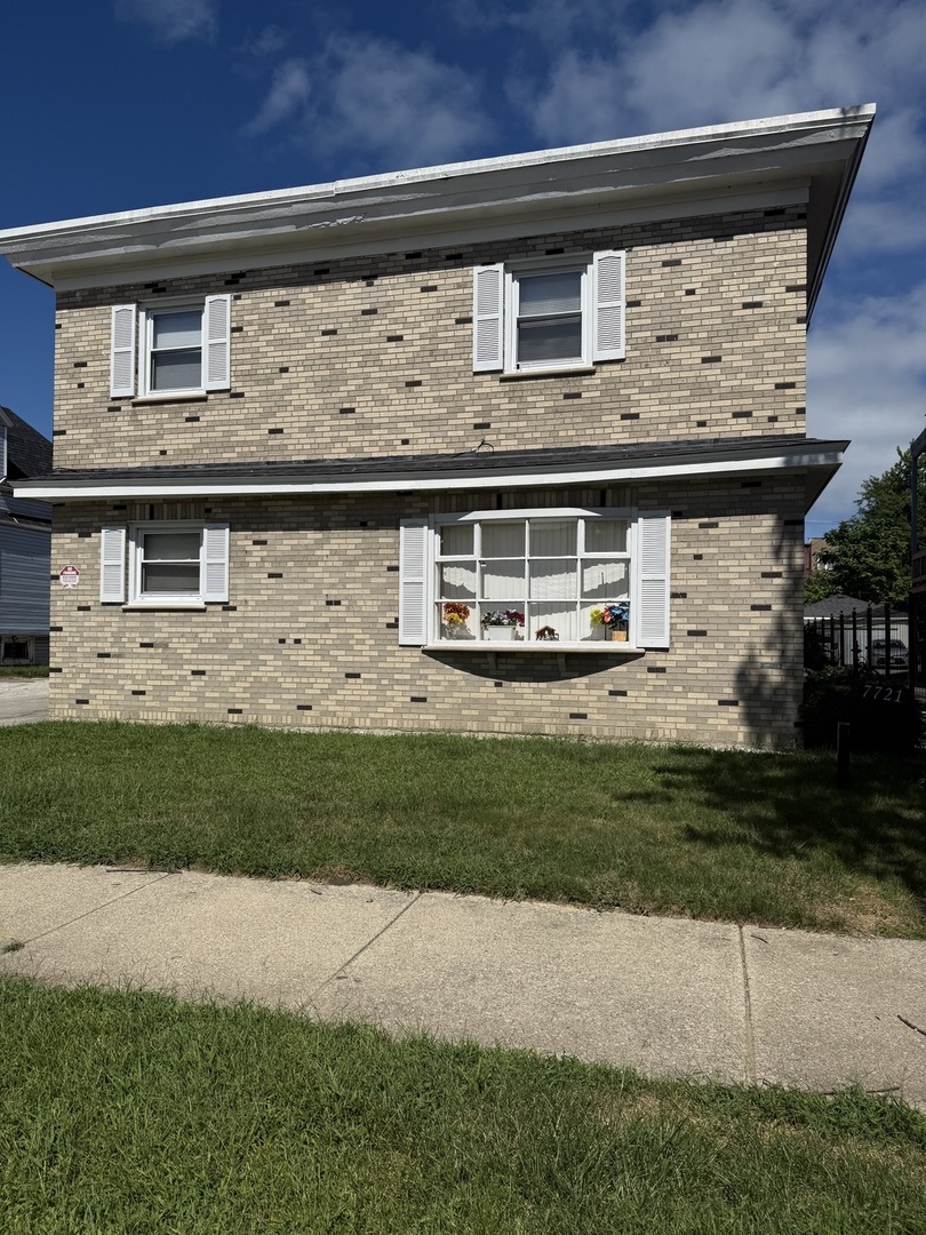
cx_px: 463
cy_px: 618
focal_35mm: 24
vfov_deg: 71.6
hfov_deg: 56.8
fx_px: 856
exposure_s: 1/10309
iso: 80
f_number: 1.78
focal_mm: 6.76
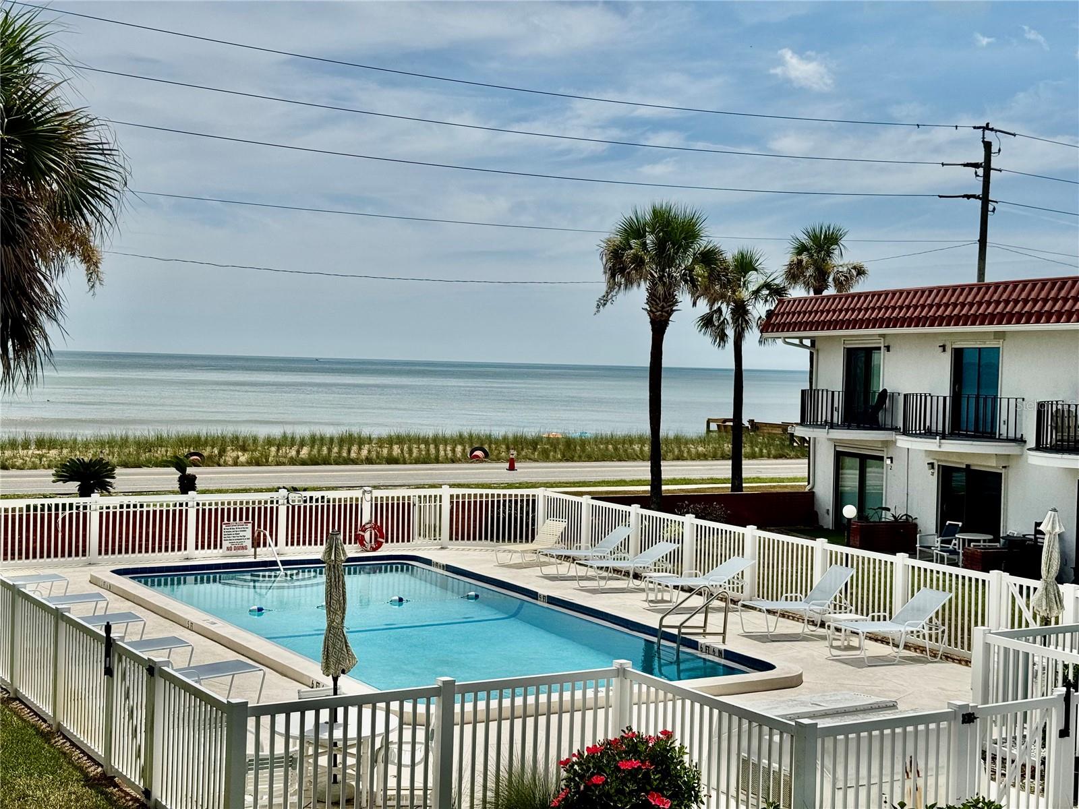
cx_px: 540
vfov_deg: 30.3
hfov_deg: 39.7
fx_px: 1496
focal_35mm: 48
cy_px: 404
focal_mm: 6.76
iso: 64
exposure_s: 1/12500
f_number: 1.78
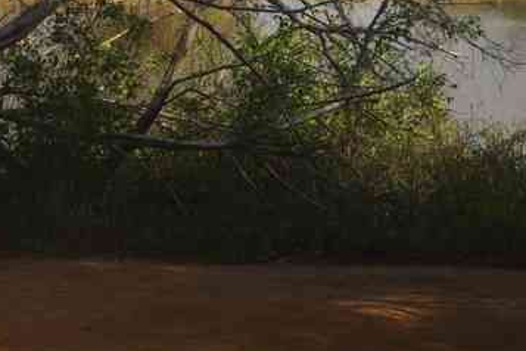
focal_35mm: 168
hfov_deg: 12.1
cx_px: -10
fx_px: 2454
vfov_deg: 8.1
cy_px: -13
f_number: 11
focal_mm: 40
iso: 200
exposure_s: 1/80
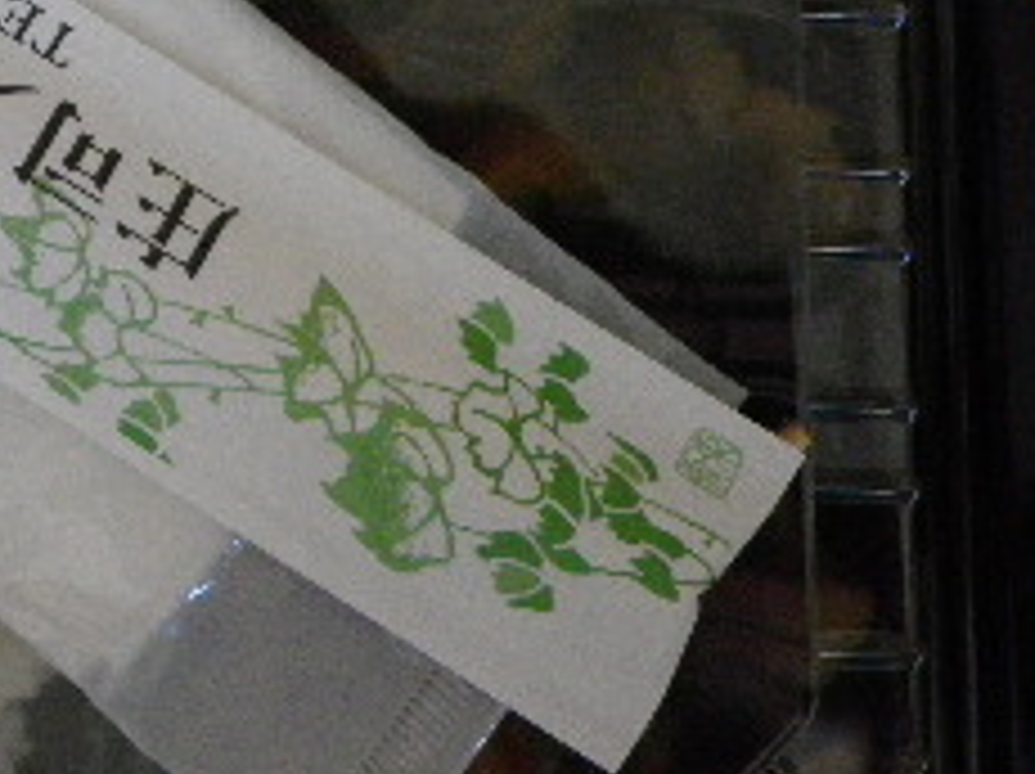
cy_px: 0
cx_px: -220
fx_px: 2330
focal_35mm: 78
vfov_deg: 18.4
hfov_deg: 22.9
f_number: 2.6
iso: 320
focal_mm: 4.9
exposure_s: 1/60
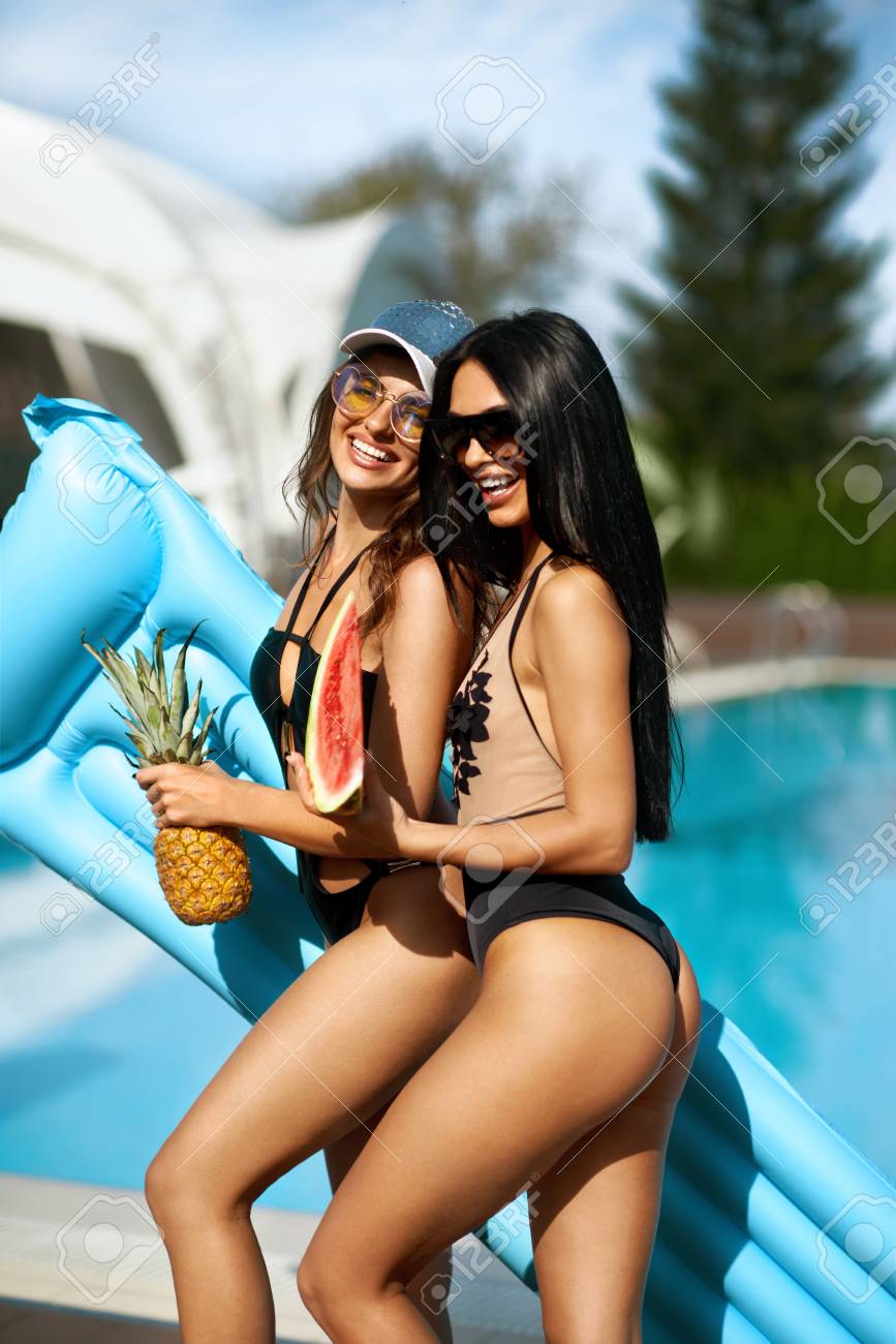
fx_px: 3172
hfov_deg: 16.1
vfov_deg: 23.9
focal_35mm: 85
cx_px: 448
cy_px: 672
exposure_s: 1/4000
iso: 50
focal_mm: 85
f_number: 2
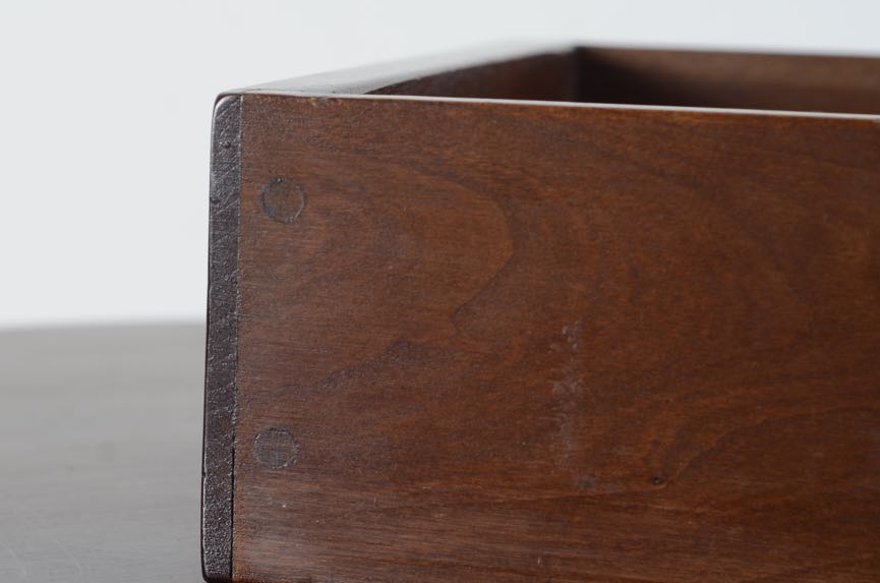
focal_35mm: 111
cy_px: 338
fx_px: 2708
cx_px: 236
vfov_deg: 12.3
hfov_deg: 18.4
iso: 100
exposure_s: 1/125
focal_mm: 50
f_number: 5.6
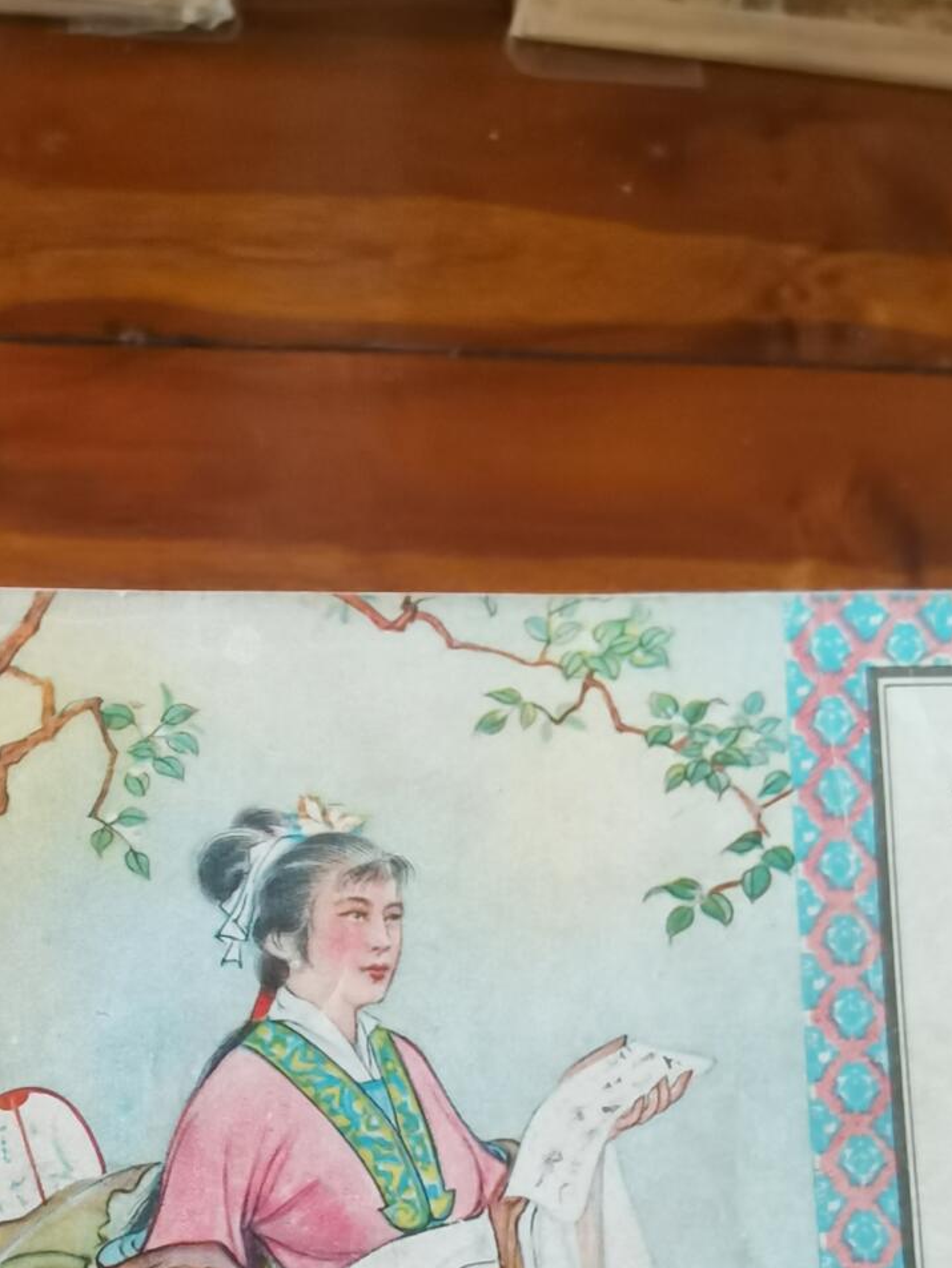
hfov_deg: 28.6
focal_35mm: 51
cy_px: 1146
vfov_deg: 35.3
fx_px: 1870
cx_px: 471
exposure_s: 1/33.3
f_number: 2.2
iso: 400
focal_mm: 2.26
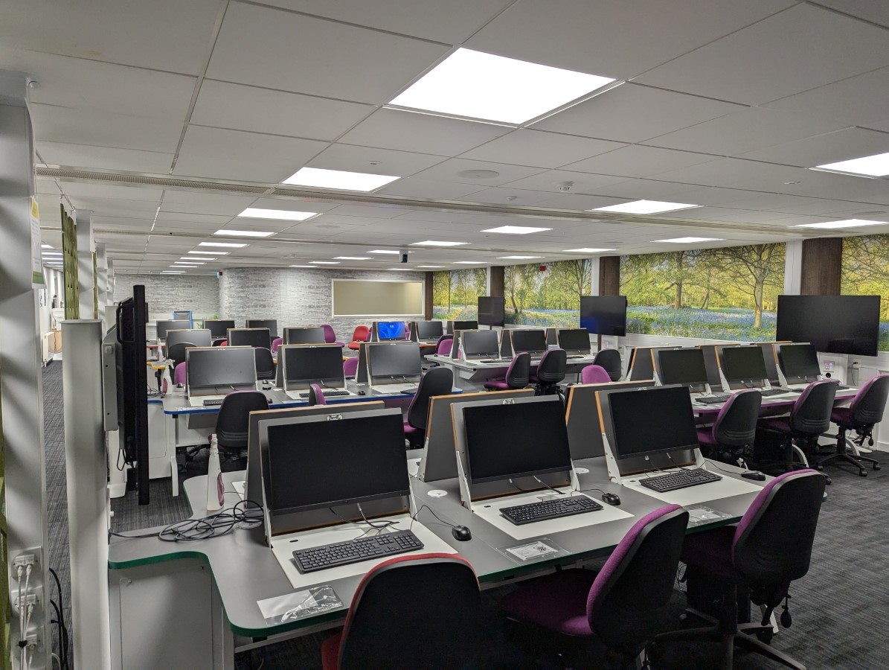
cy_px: 335
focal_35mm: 24
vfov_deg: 56.9
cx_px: 444
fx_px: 617
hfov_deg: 71.5
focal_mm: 6.81
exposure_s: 1/67.4
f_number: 1.85
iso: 43
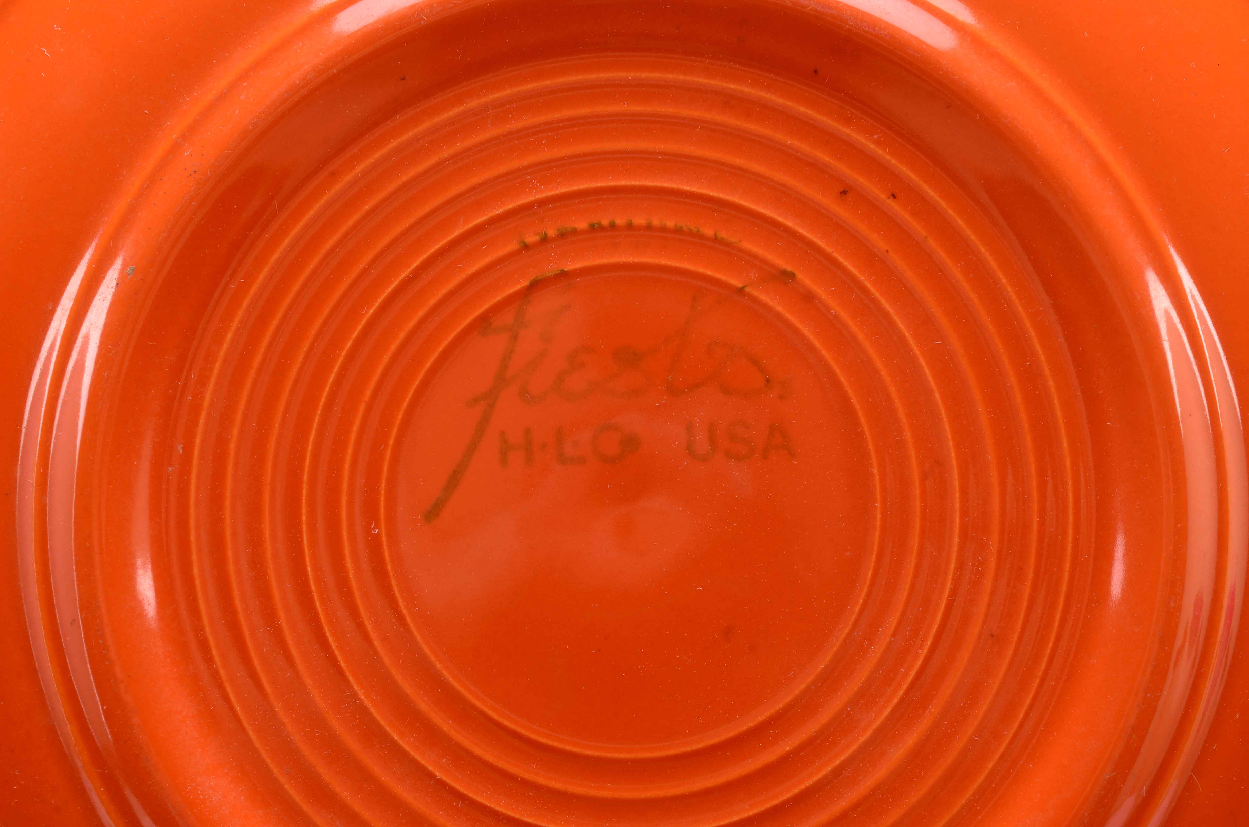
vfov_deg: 17.4
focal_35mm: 78
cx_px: 624
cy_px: 414
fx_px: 2701
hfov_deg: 26.0
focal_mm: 52
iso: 100
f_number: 20
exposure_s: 1/160
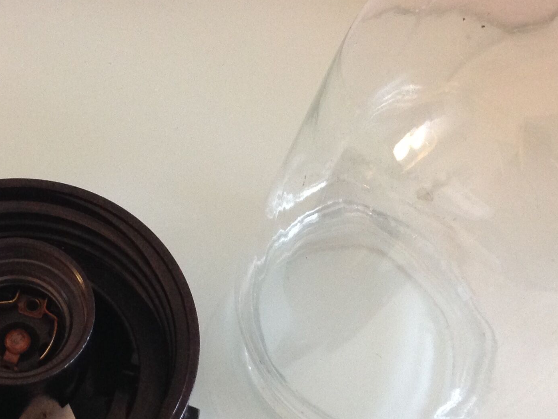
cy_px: 269
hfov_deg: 29.7
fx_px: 1048
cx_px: 213
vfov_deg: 22.5
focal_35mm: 65
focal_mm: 4.28
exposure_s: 1/17
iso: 250
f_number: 2.4
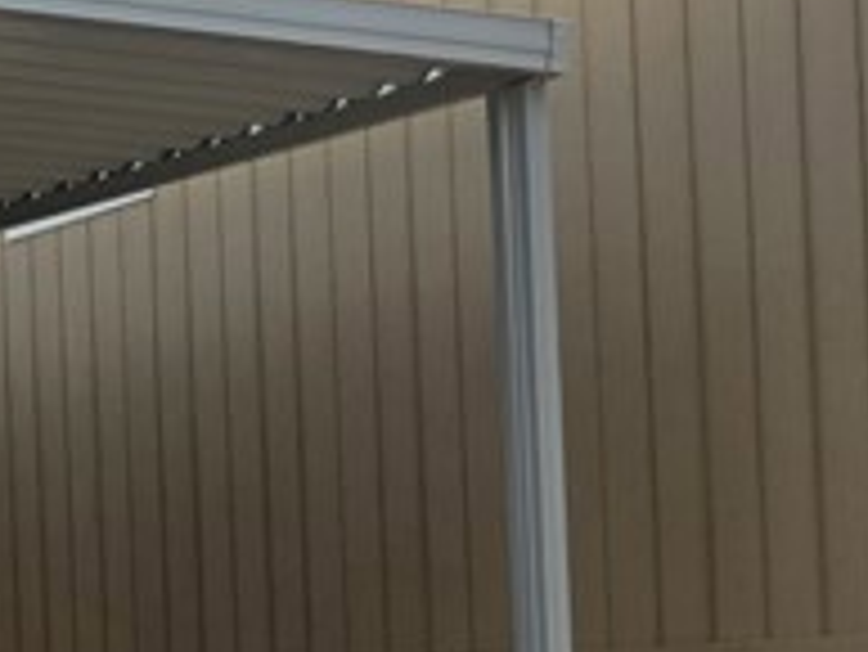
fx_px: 3061
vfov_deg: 12.0
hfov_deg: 12.8
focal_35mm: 122
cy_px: 665
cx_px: -1165
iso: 64
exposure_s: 1/10000
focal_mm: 6.3
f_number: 1.7
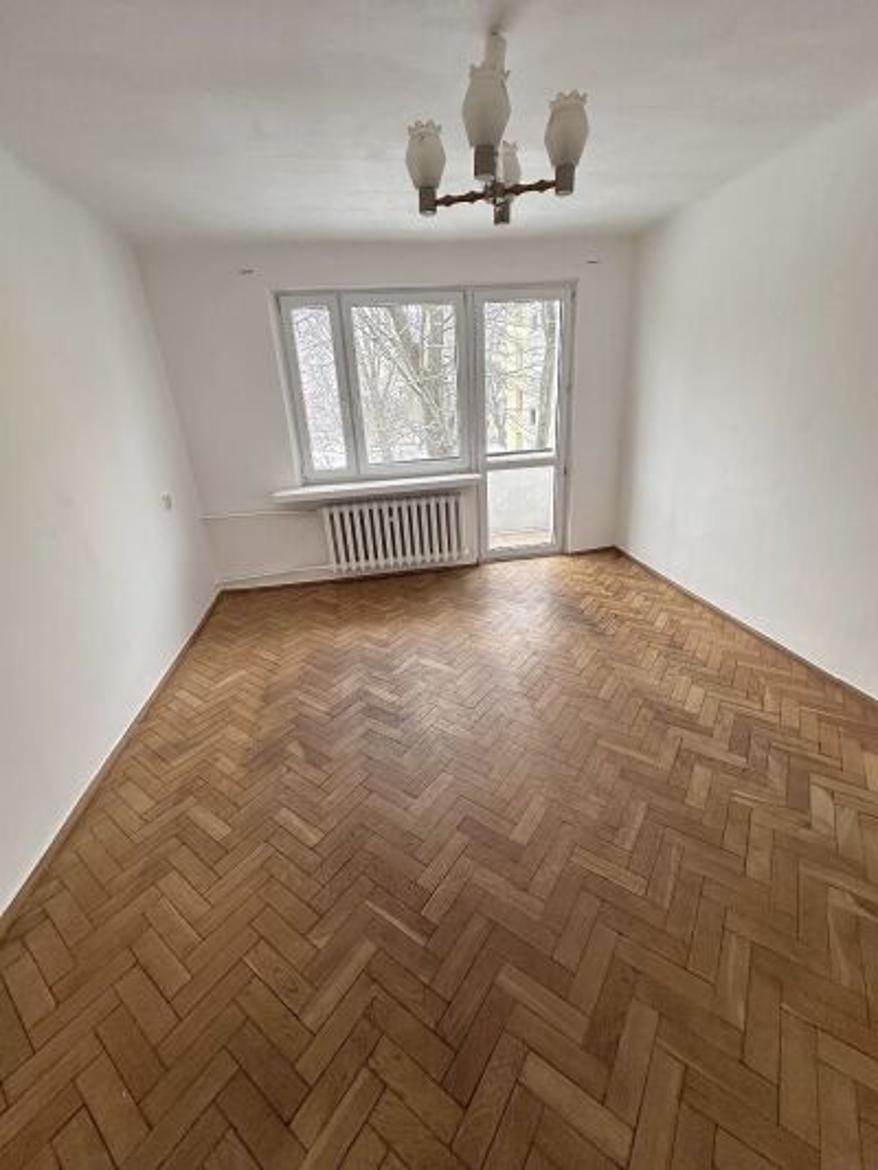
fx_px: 473
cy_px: 585
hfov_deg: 85.7
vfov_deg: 102.1
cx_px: 439
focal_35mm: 14
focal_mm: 2.22
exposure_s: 1/100
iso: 160
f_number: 2.2
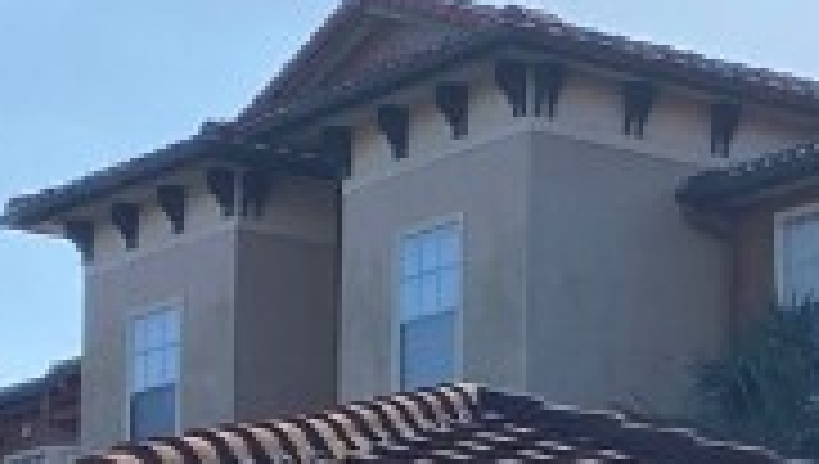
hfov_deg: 12.9
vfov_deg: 7.5
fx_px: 3458
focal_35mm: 159
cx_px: 1156
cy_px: 752
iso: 32
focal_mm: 4.25
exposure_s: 1/3497
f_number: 1.8
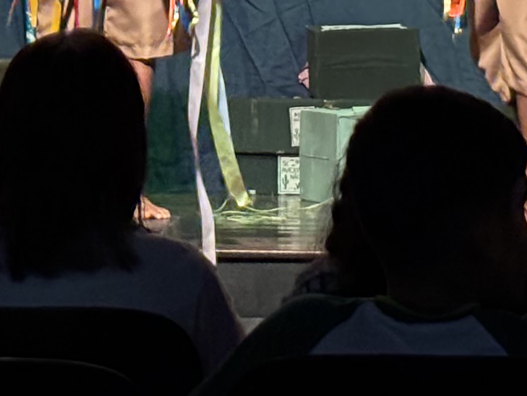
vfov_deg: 5.9
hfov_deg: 8.0
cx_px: 132
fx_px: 3745
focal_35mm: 246
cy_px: -319
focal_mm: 5.96
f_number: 1.6
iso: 320
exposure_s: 1/30
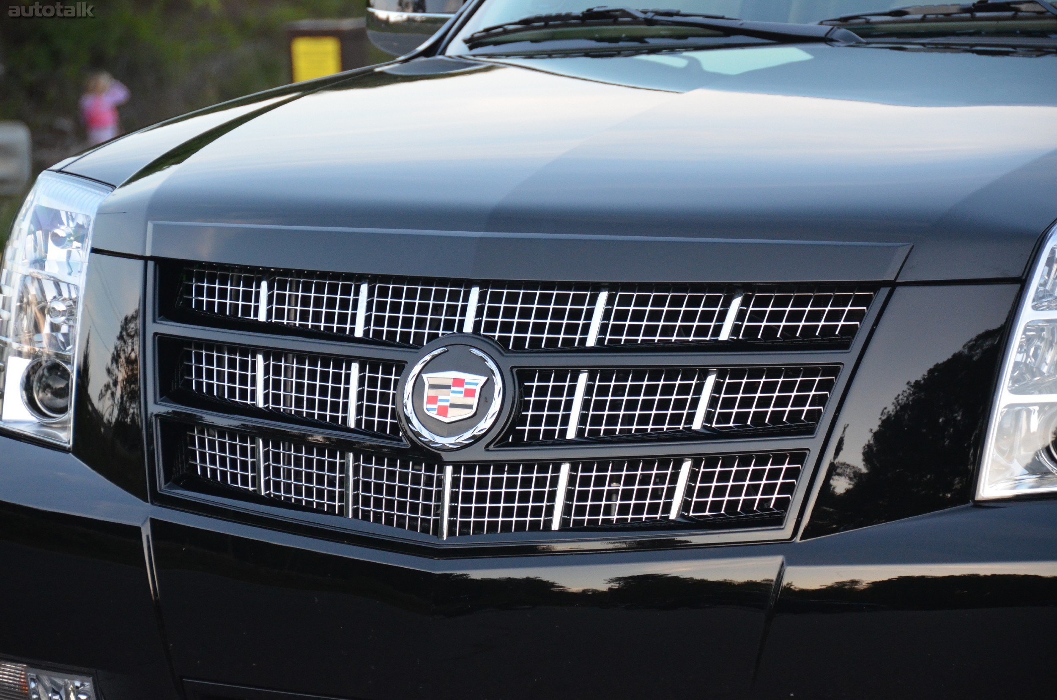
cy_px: 350
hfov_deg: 12.3
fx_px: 4923
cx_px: 528
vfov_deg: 8.1
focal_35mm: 168
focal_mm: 112
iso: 1600
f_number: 5.3
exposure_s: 1/160
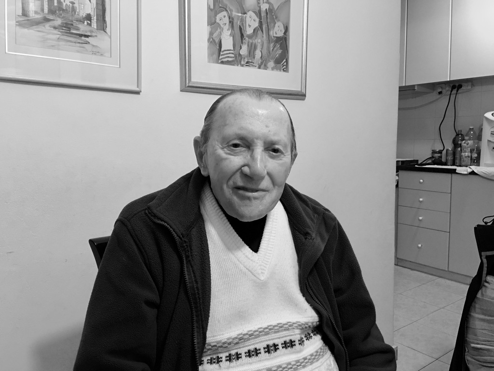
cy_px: 186
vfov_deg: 48.2
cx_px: 247
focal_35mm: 29
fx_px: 414
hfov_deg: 61.7
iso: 100
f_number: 2.2
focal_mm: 4.15
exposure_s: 1/17
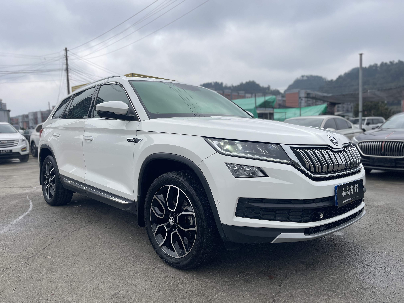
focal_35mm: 26
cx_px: 202
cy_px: 152
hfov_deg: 67.3
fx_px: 303
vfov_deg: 53.1
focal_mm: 5.1
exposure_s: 1/1475
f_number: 1.6
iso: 50
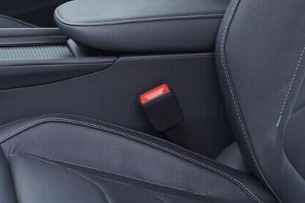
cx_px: 159
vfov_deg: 10.9
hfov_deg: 16.6
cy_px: -49
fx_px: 1042
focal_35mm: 123
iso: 125
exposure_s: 1/40
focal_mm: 24
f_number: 2.8
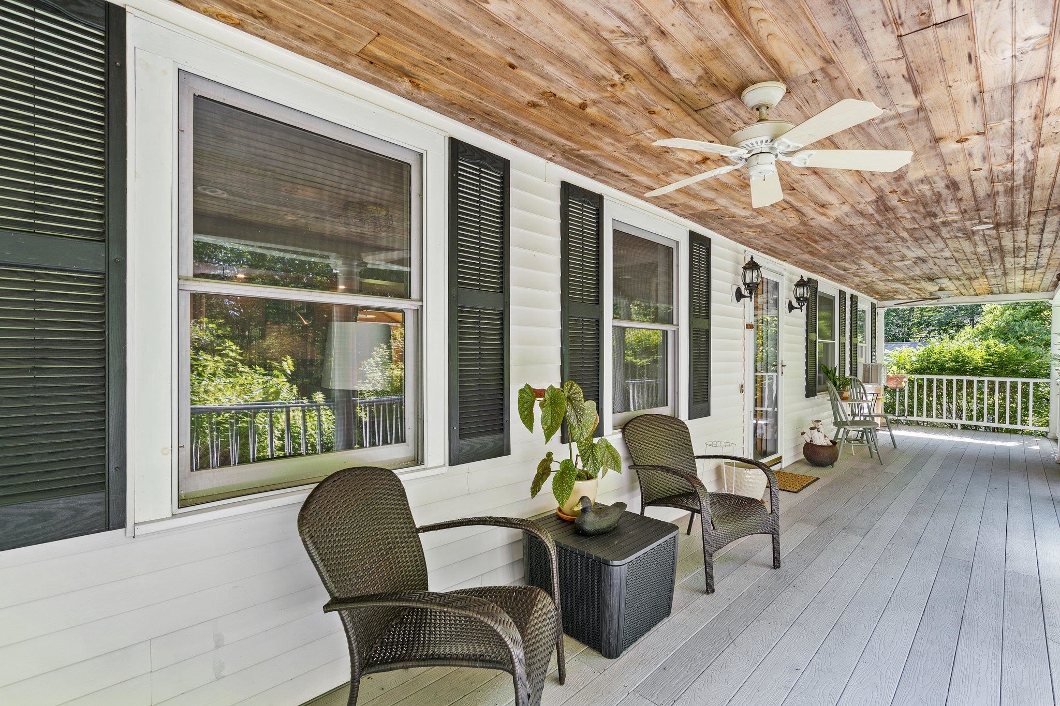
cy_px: 353
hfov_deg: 96.7
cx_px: 530
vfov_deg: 73.7
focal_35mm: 16
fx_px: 471
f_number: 9
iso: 50
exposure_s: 2
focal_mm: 16
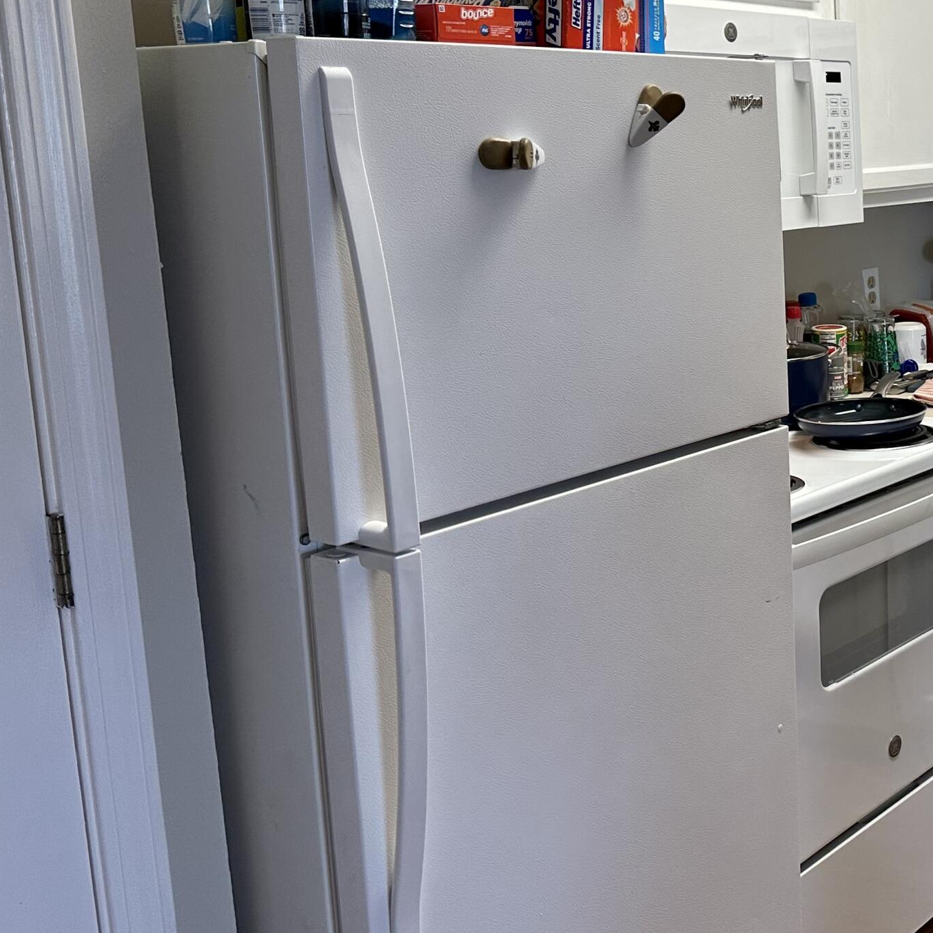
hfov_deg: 31.8
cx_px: 1031
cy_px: 349
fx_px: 1433
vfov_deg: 35.9
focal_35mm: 47
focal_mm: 6.86
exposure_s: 1/120
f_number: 1.78
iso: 160
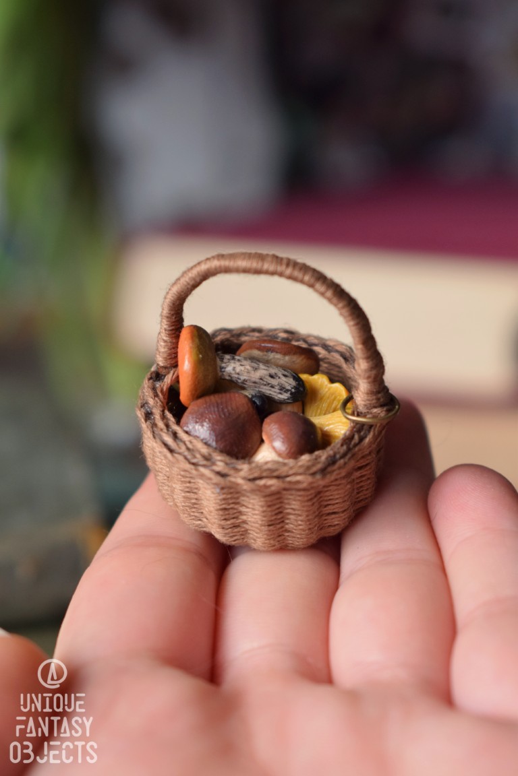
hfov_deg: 16.6
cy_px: 388
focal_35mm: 82
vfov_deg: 24.6
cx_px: 259
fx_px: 1780
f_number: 5.6
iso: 1000
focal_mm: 55
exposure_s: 1/60
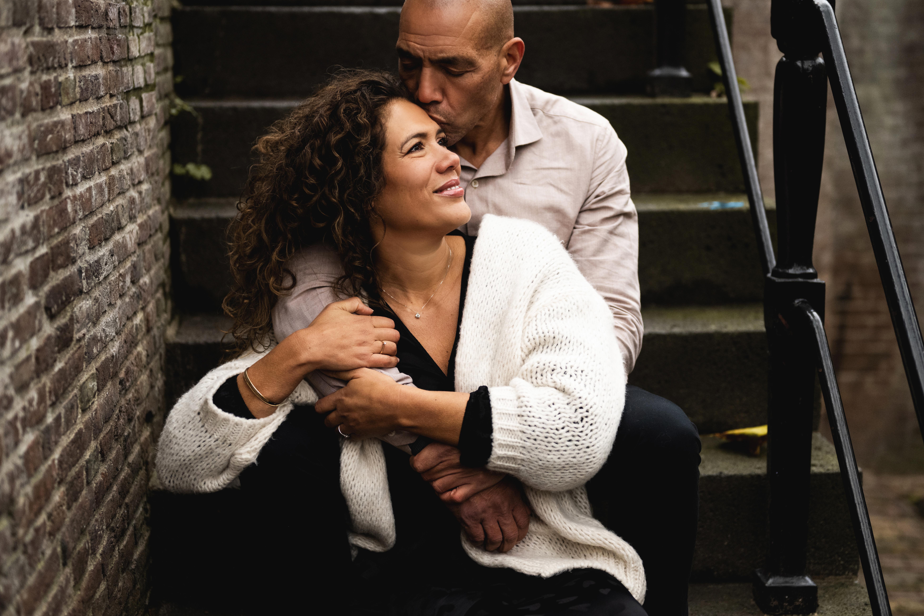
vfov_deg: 23.0
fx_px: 1514
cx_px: 483
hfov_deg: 33.9
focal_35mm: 59
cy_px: 276
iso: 1000
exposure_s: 1/1600
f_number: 1.8
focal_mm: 50
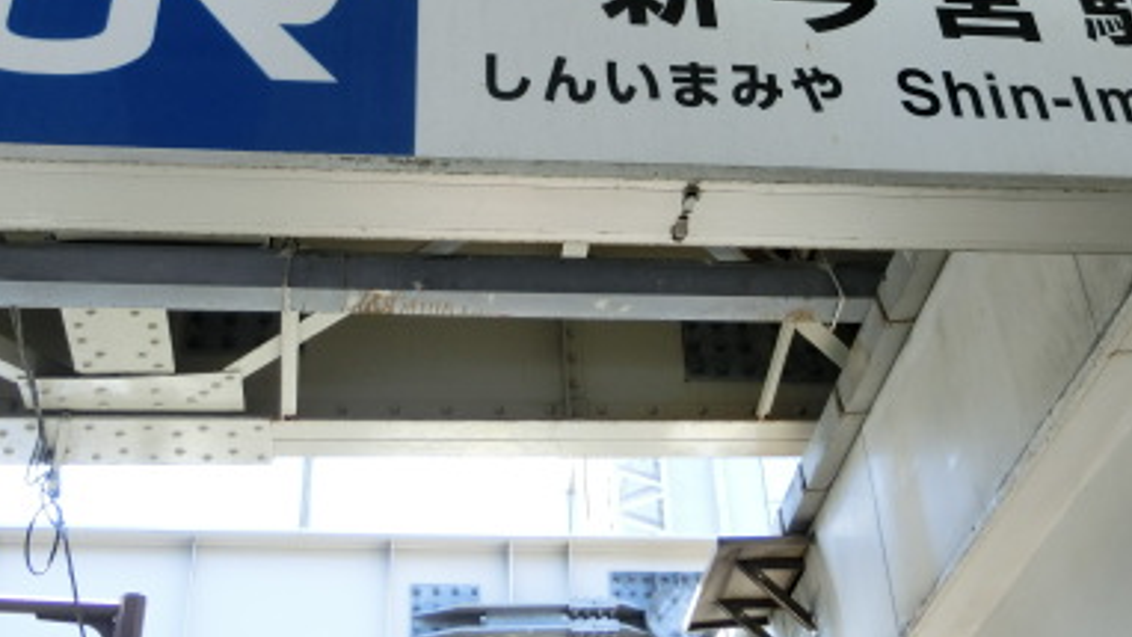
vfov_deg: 21.6
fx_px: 1591
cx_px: 613
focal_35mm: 53
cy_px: -44
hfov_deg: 39.1
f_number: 3.7
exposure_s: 1/125
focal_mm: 5.2
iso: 100
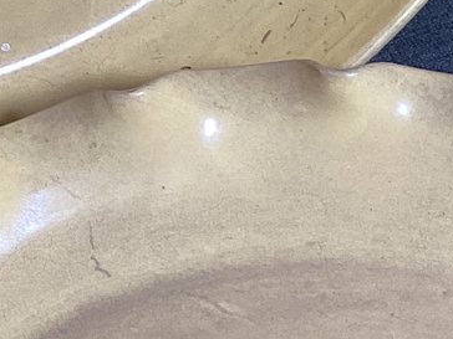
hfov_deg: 15.1
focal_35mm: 129
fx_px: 1688
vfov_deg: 10.6
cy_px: 667
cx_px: 414
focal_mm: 3.3
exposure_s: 1/50
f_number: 2.4
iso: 64
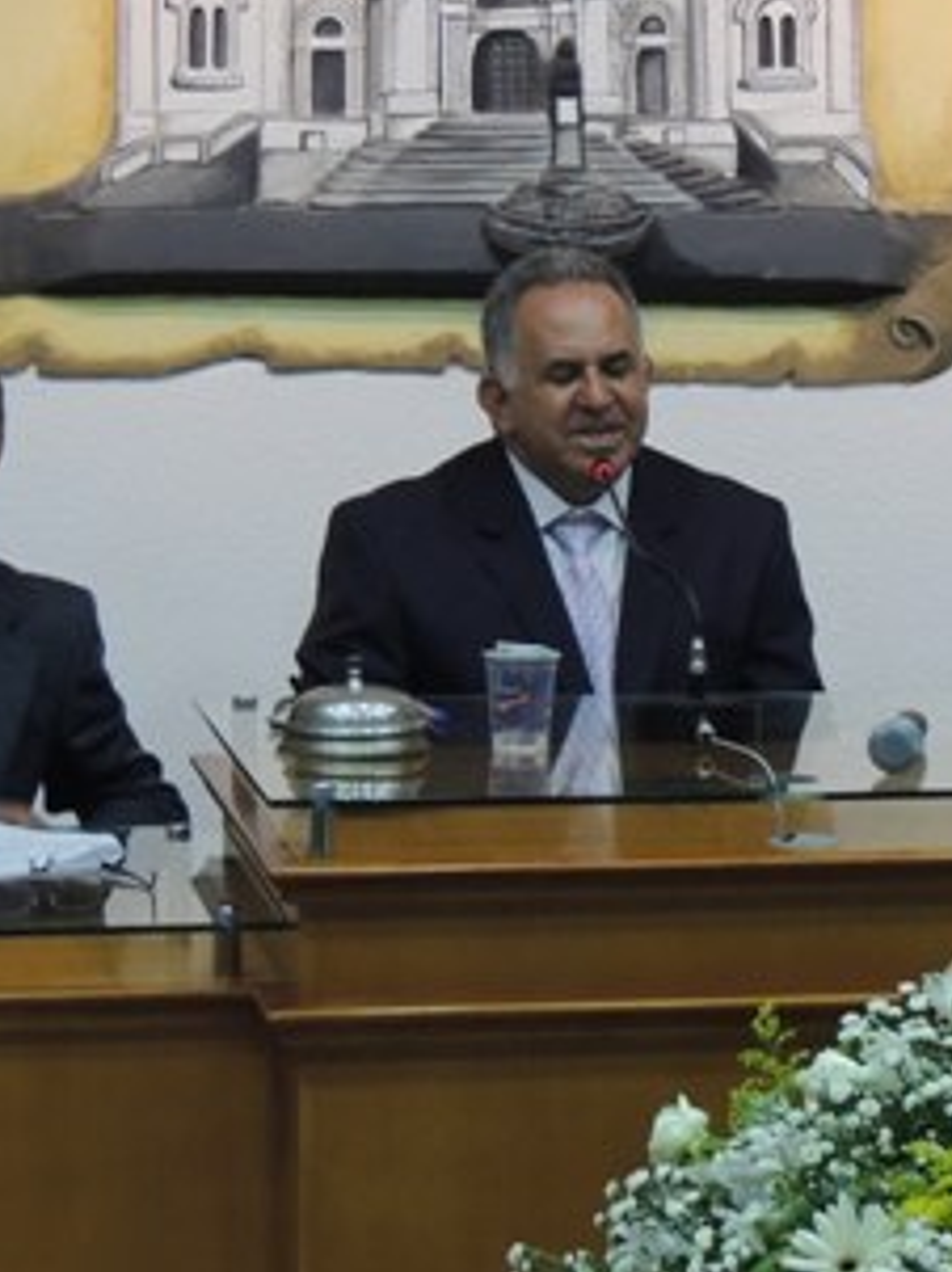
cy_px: 569
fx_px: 3892
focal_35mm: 106
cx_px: 636
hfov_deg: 13.9
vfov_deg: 18.6
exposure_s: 1/40
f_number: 3.6
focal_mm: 8.9
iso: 400
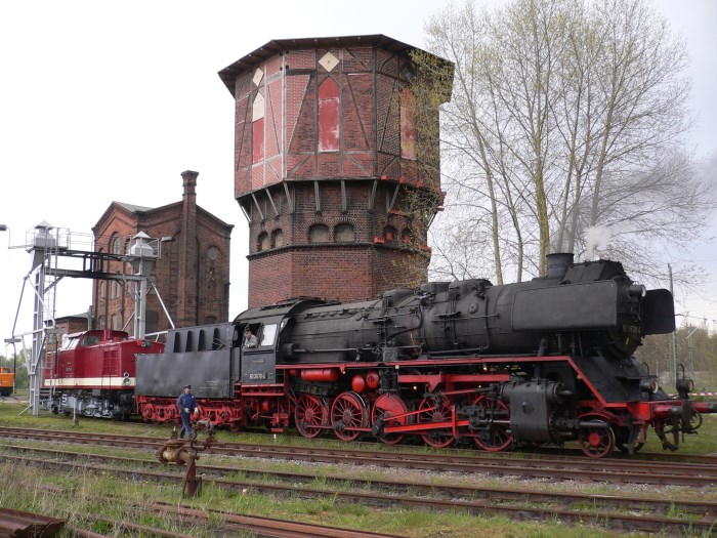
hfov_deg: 52.6
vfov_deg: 40.7
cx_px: 358
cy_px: 269
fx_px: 725
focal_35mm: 35
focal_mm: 5.8
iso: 100
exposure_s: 1/100
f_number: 2.8
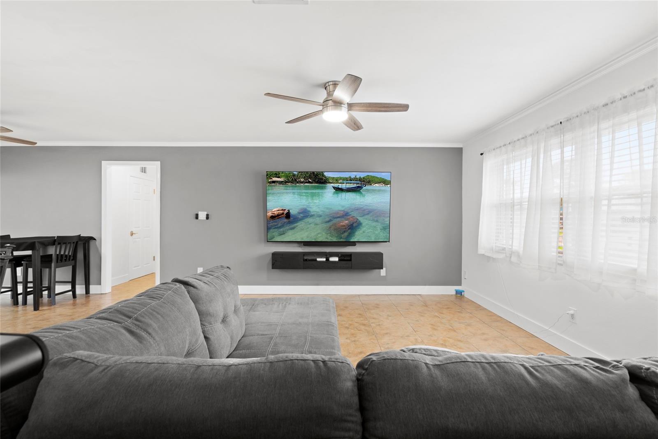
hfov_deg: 96.7
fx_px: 292
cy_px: 220
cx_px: 329
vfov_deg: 73.7
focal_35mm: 16
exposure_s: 1/3
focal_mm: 16
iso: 640
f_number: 9
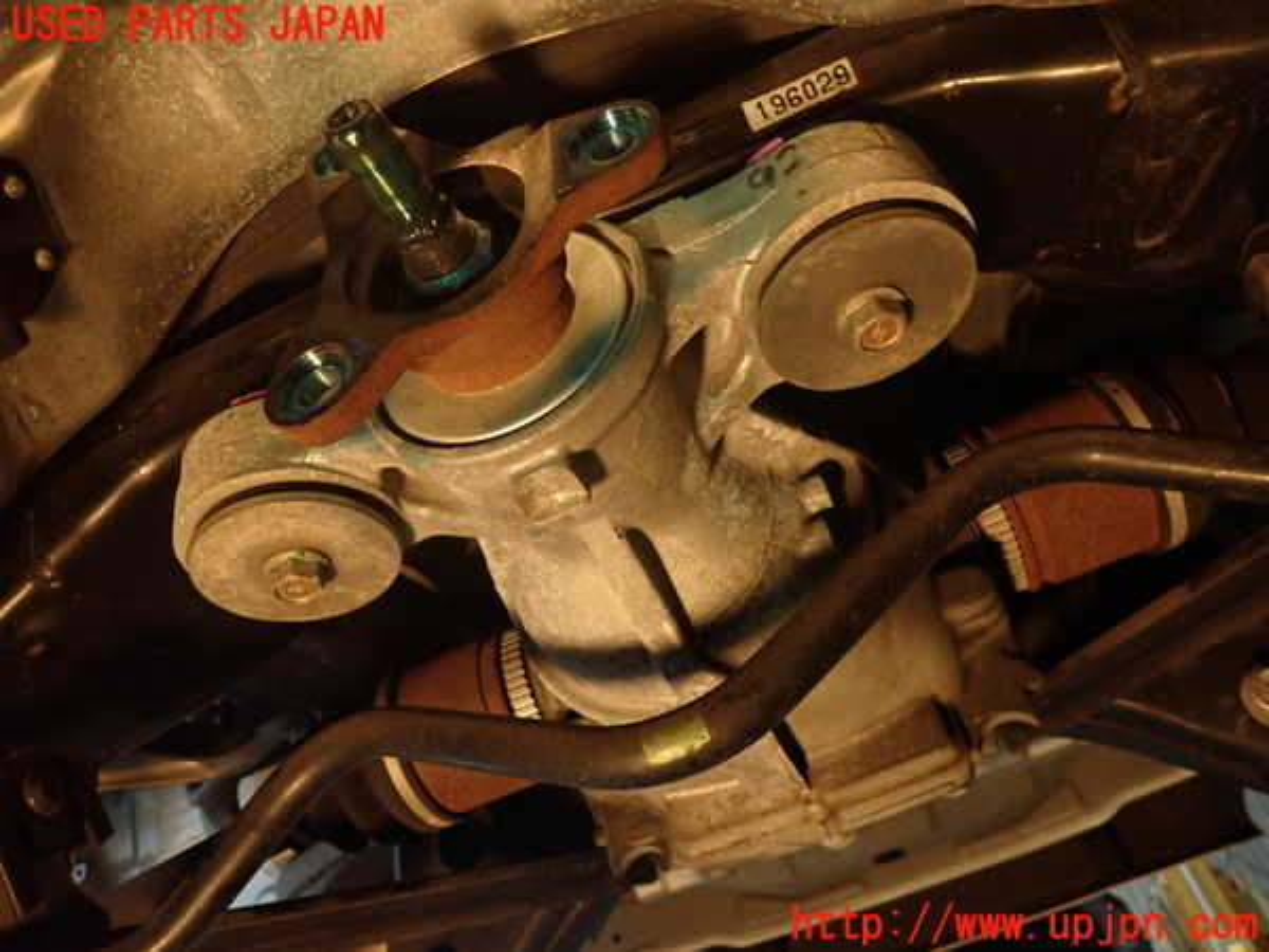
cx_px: 634
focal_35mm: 25
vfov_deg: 54.9
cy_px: 476
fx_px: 916
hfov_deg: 69.4
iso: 500
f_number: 2
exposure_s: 1/30
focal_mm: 4.5
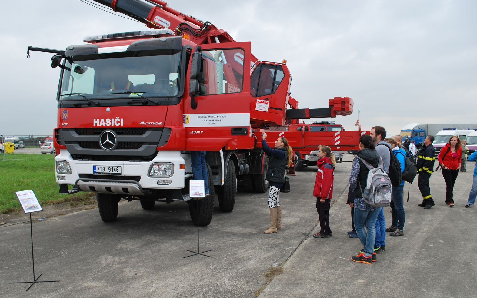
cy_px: 161
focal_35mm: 28
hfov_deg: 66.5
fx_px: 364
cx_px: 235
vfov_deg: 44.5
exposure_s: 1/160
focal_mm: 18
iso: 100
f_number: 6.3
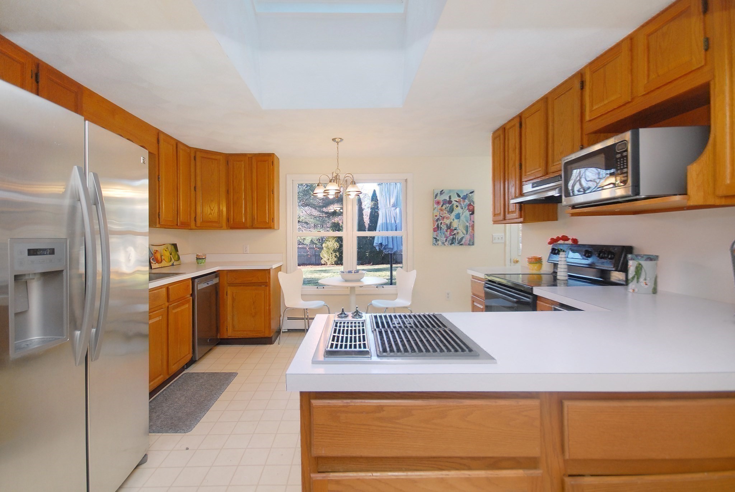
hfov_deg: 100.3
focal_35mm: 15
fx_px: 307
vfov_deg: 77.5
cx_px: 368
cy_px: 246
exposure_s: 1/60
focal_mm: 10
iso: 400
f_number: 5
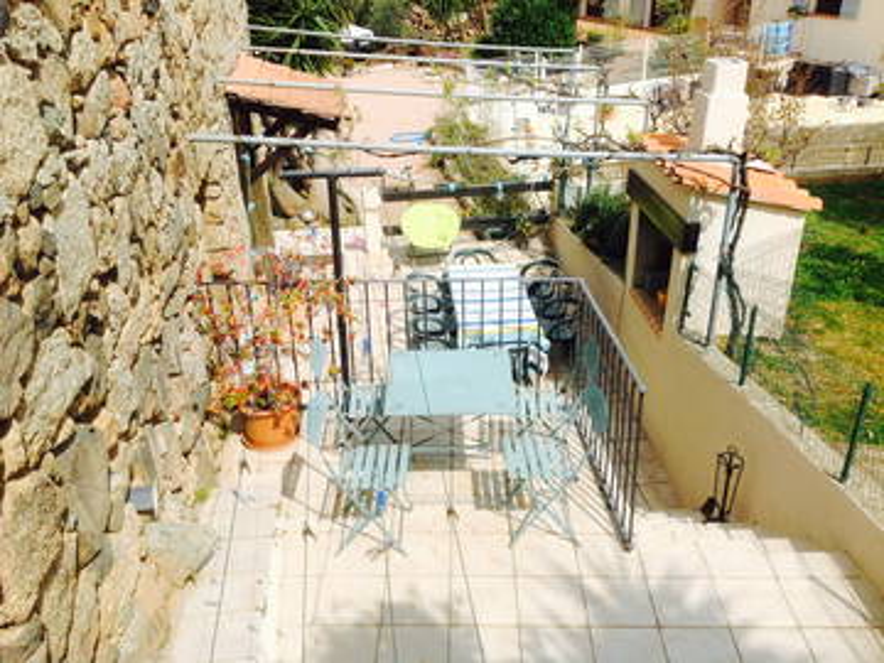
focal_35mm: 35
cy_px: 332
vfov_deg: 40.7
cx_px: 442
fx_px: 894
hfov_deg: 52.6
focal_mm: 4.28
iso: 50
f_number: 2.4
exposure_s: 1/2519
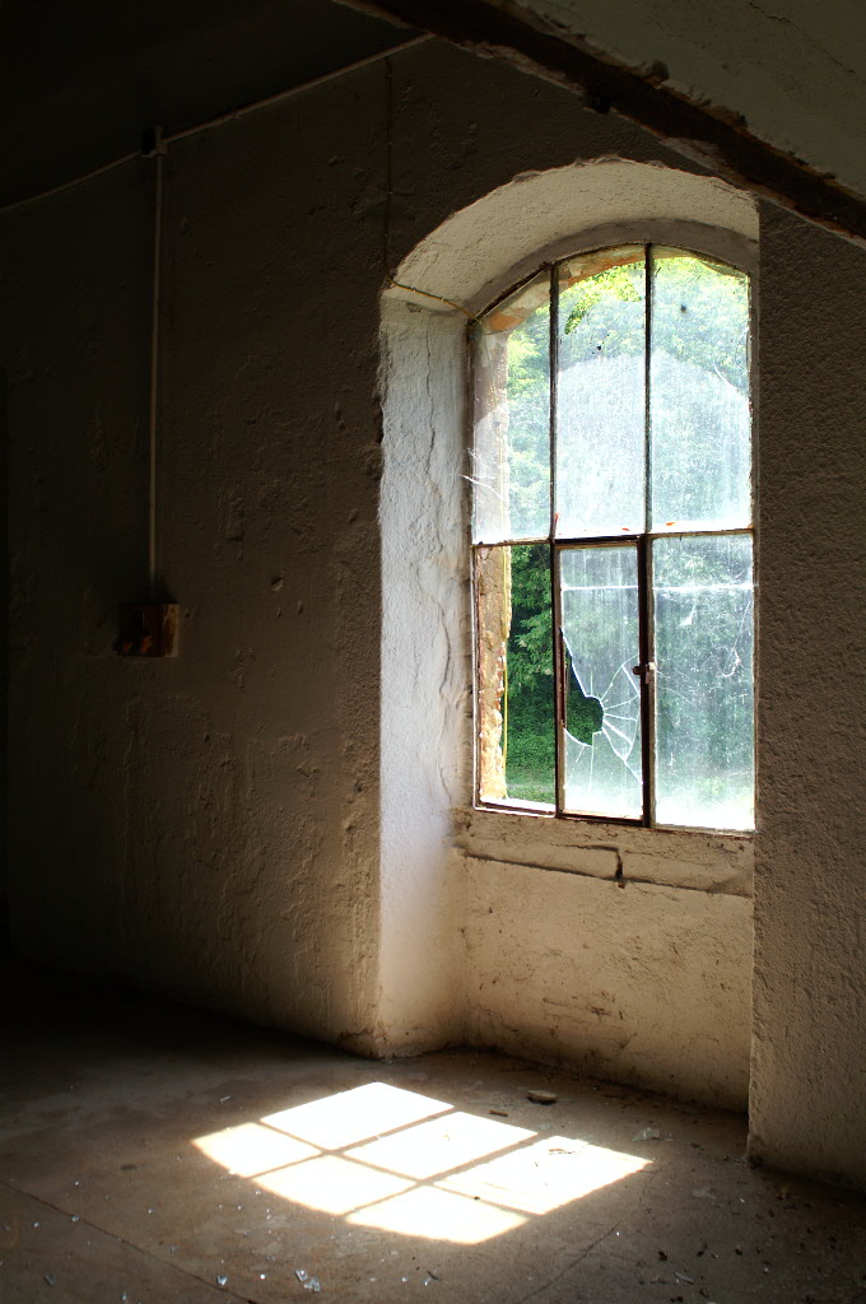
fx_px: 1302
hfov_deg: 36.8
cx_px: 433
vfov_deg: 53.2
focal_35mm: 36
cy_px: 652
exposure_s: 1/100
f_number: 5.6
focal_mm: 24
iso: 200
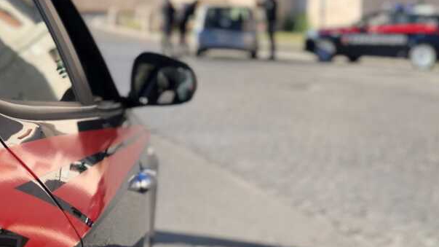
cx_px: 119
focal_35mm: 94
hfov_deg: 22.5
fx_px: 1094
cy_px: 141
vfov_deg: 12.9
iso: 16
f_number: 2.4
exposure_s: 1/425
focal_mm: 6
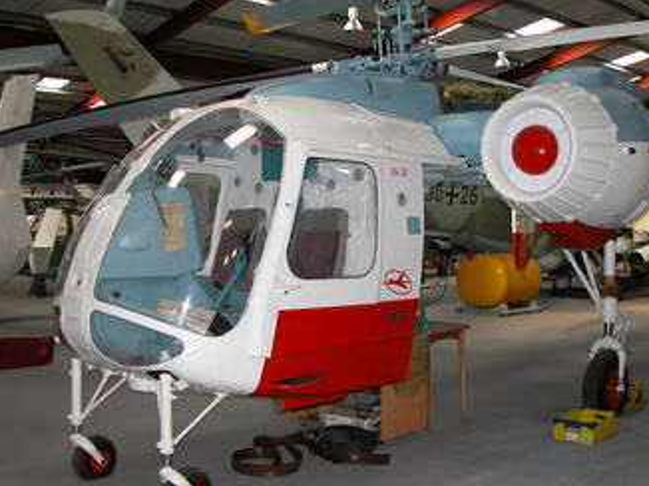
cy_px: 231
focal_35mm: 43
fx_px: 806
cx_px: 332
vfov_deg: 33.5
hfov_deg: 43.9
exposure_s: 1/60
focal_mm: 8.9
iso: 200
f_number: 2.8
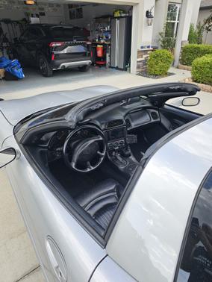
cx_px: 106
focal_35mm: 23
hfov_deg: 58.9
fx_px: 188
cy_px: 141
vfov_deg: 73.9
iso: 12
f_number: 1.7
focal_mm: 6.3
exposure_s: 1/120
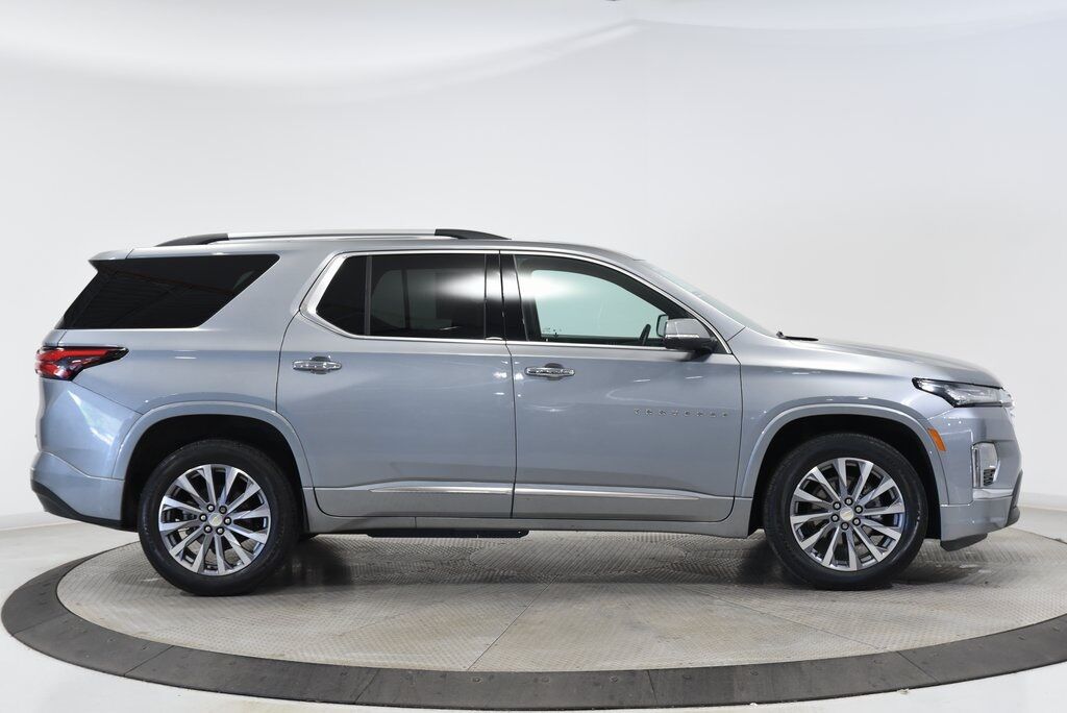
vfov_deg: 24.7
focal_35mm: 55
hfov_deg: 36.2
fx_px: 1631
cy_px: 356
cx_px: 534
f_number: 4.5
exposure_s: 1/80
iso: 1600
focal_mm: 55
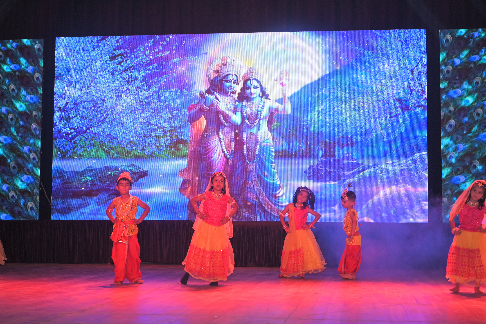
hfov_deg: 35.7
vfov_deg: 24.2
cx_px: 243
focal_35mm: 56
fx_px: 755
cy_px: 162
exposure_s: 1/100
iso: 1600
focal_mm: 56
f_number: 5.6
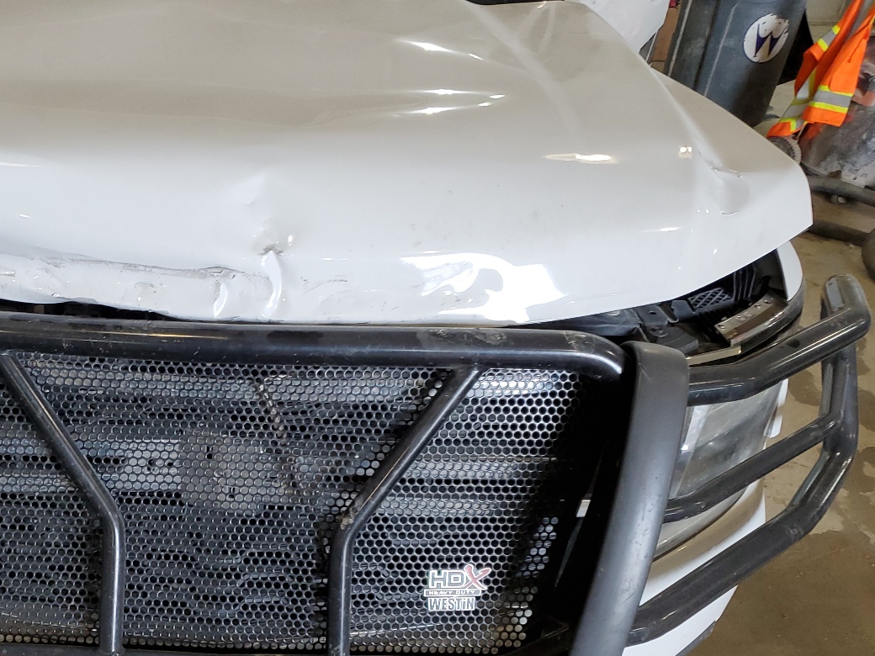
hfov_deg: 45.0
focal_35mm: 40
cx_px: 208
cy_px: 448
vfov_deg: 35.5
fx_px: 1011
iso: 67
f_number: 1.5
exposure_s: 1/120
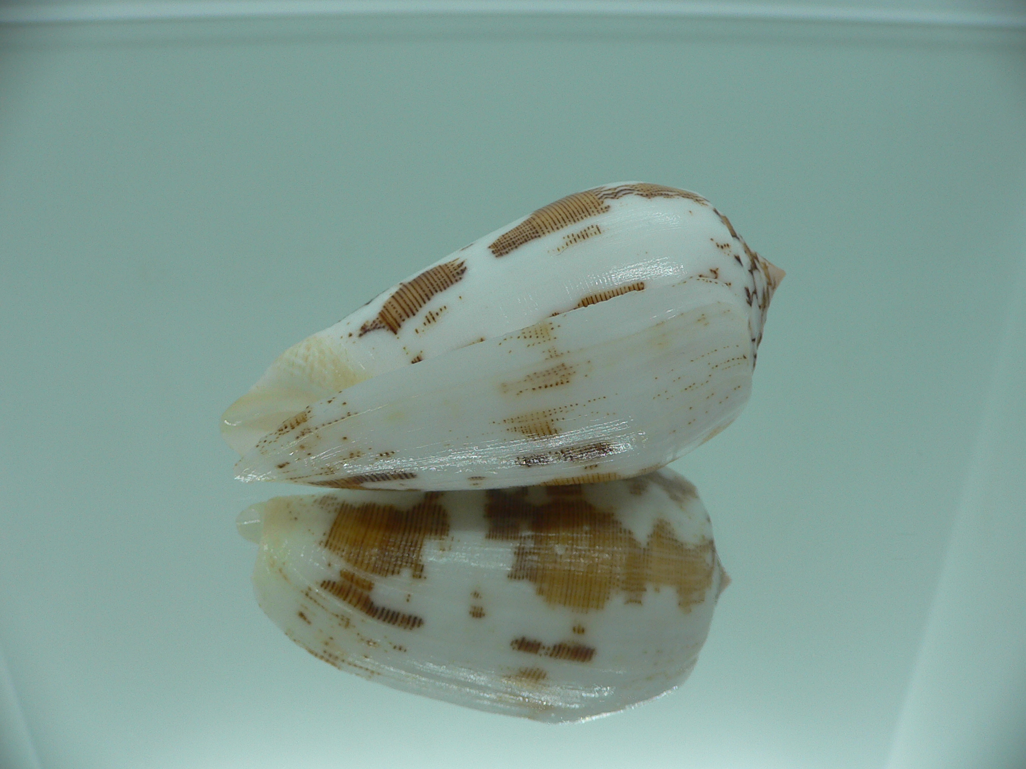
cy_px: 384
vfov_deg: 40.7
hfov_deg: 52.6
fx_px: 1037
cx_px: 513
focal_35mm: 35
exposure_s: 1/80
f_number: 2.8
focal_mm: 4.6
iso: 80
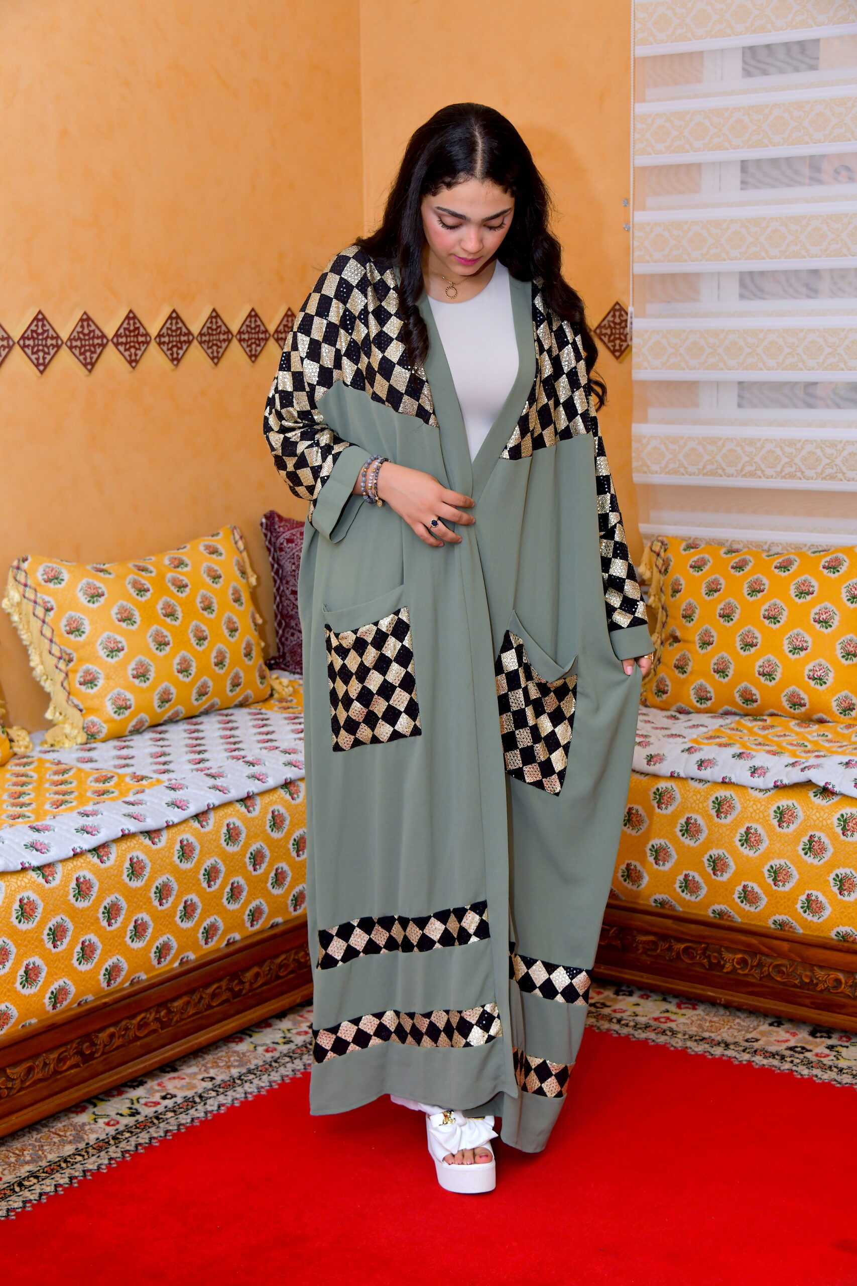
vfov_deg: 36.2
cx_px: 428
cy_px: 643
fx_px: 1964
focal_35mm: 55
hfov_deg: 24.6
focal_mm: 55
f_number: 7.1
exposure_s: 1/125
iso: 1000
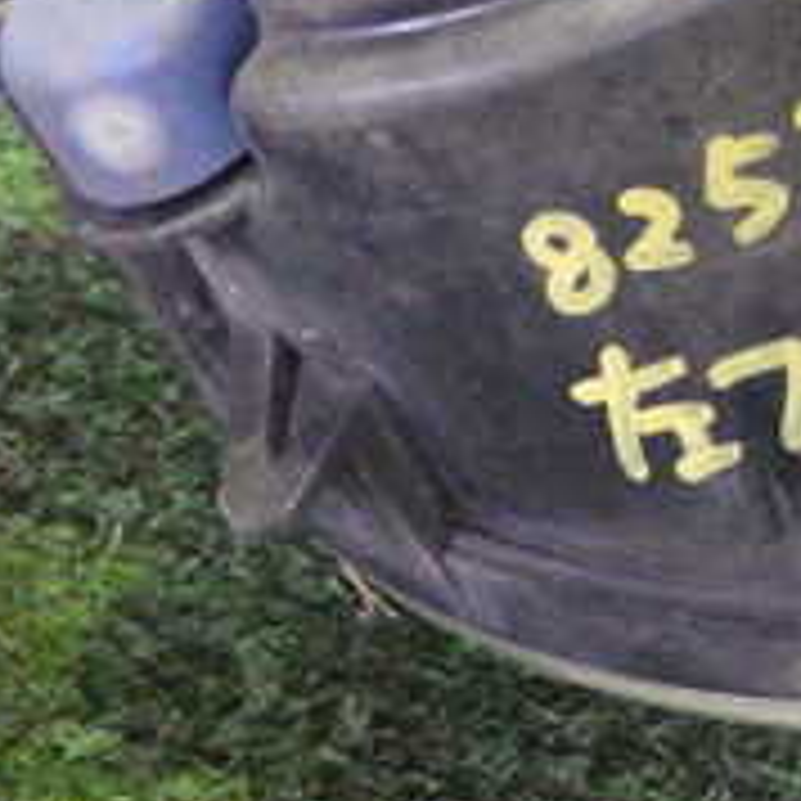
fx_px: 3430
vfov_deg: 13.0
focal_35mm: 131
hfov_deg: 13.2
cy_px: -135
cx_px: 788
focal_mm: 7.9
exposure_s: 1/60
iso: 3200
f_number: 2.9
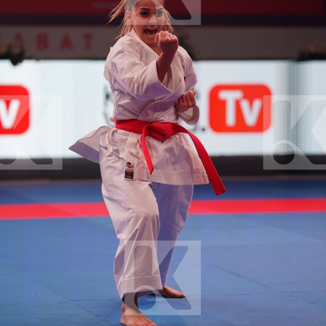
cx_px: 163
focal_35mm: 169
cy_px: 133
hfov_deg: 10.3
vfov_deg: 10.3
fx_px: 1801
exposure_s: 1/500
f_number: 2.8
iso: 800
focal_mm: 132
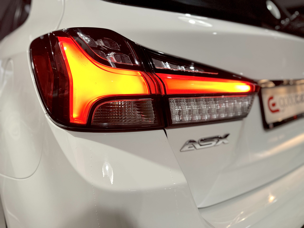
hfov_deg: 71.6
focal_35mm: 24
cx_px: 152
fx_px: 211
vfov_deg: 56.8
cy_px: 114
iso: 200
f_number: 1.78
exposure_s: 1/100
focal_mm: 6.86
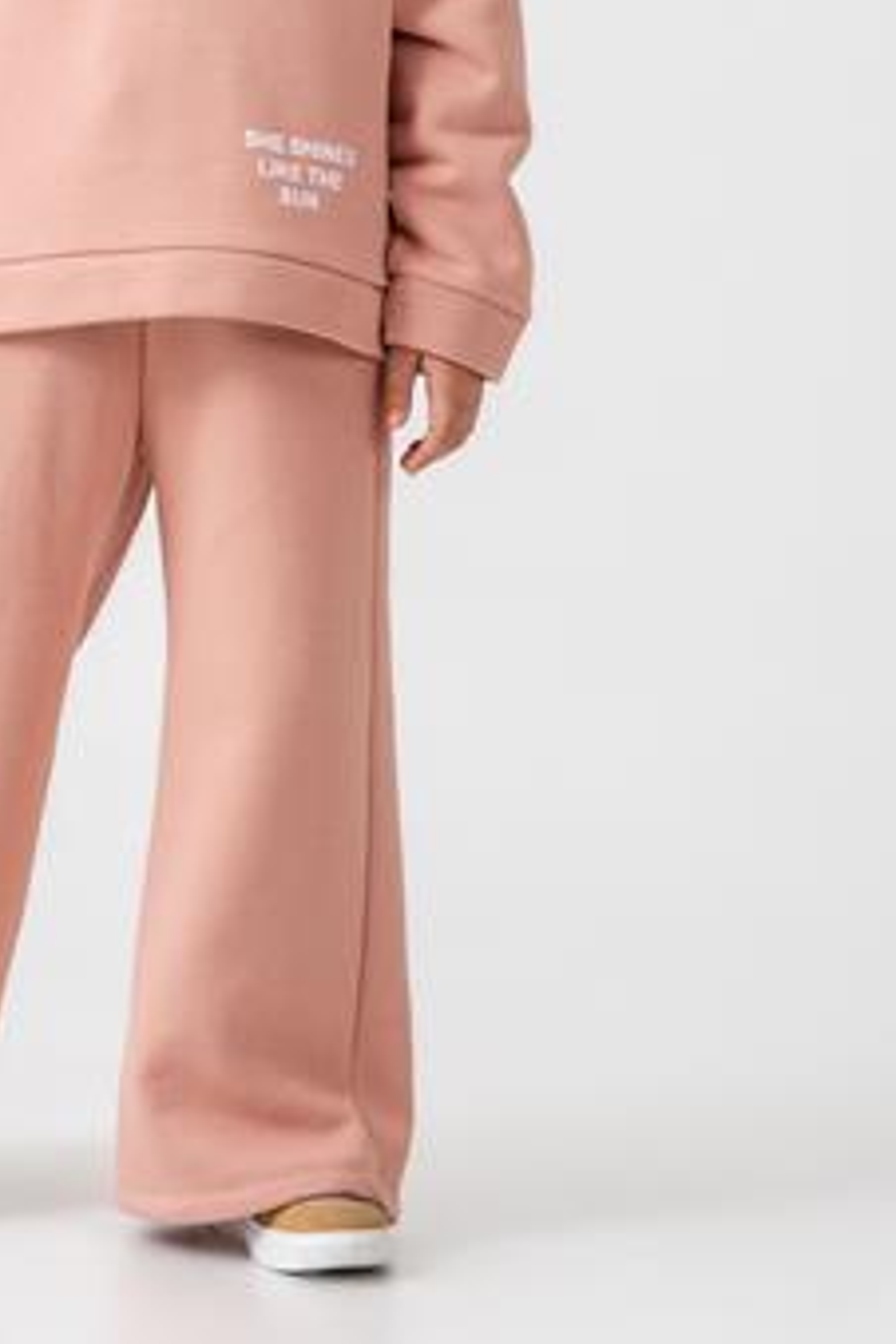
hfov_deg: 9.8
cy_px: 266
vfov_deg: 14.6
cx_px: 151
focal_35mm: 140
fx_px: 5226
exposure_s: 1/125
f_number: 7.1
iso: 160
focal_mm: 79
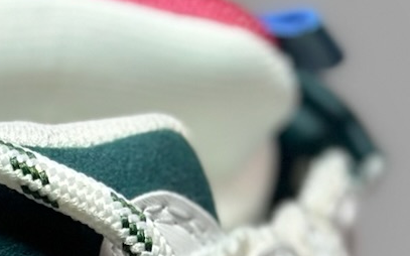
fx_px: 2859
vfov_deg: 5.0
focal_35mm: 256
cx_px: 39
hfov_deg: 8.2
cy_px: 572
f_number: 1.78
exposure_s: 1/594
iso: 80
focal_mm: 6.86
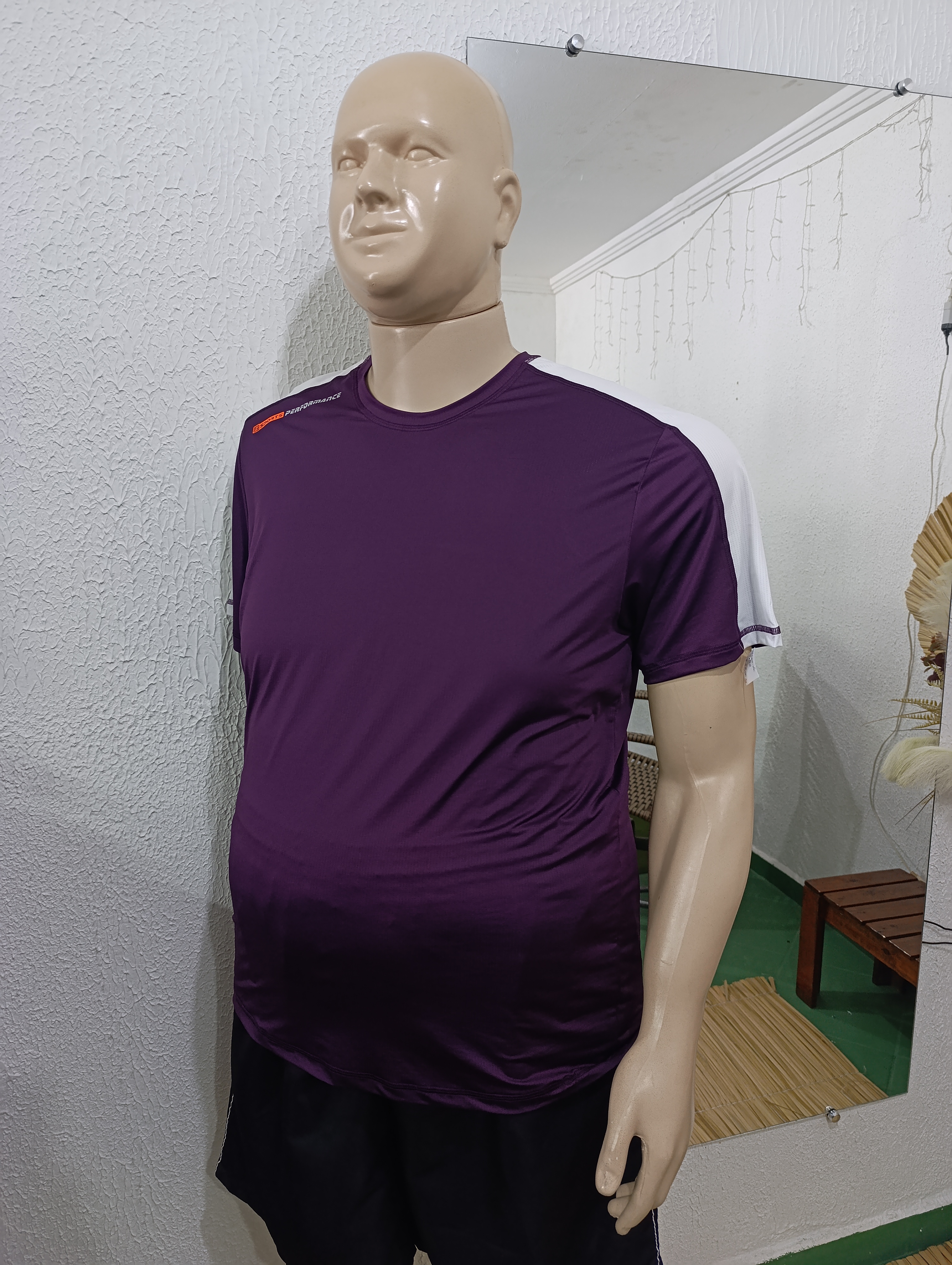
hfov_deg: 59.0
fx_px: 841
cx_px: 476
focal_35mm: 23
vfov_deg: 73.8
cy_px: 632
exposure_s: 1/60
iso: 1000
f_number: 1.6
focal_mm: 6.14
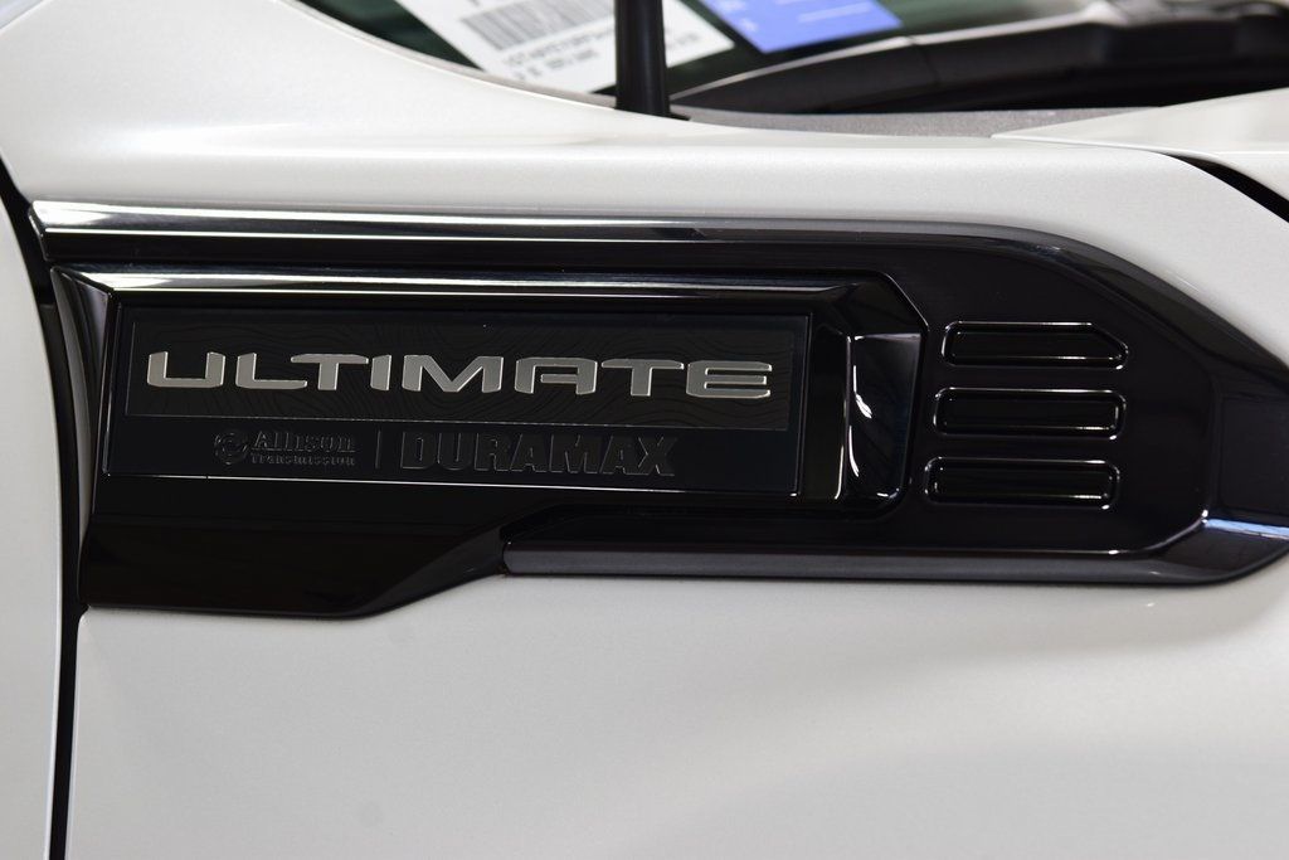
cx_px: 644
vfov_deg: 13.0
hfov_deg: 19.5
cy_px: 430
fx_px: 3760
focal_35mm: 105
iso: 720
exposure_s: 1/30
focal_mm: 70
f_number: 7.1
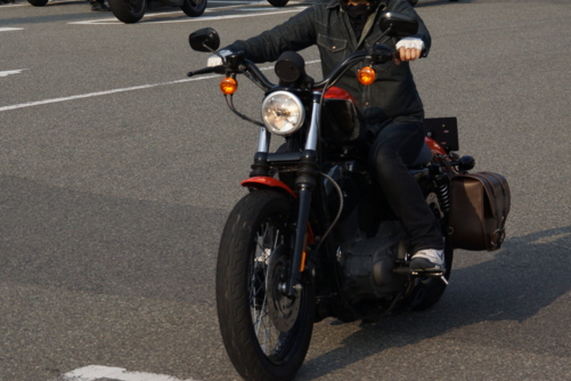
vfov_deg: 9.9
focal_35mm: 139
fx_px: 2205
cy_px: 124
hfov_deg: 14.8
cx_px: 255
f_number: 5.6
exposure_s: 1/2000
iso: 400
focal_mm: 58
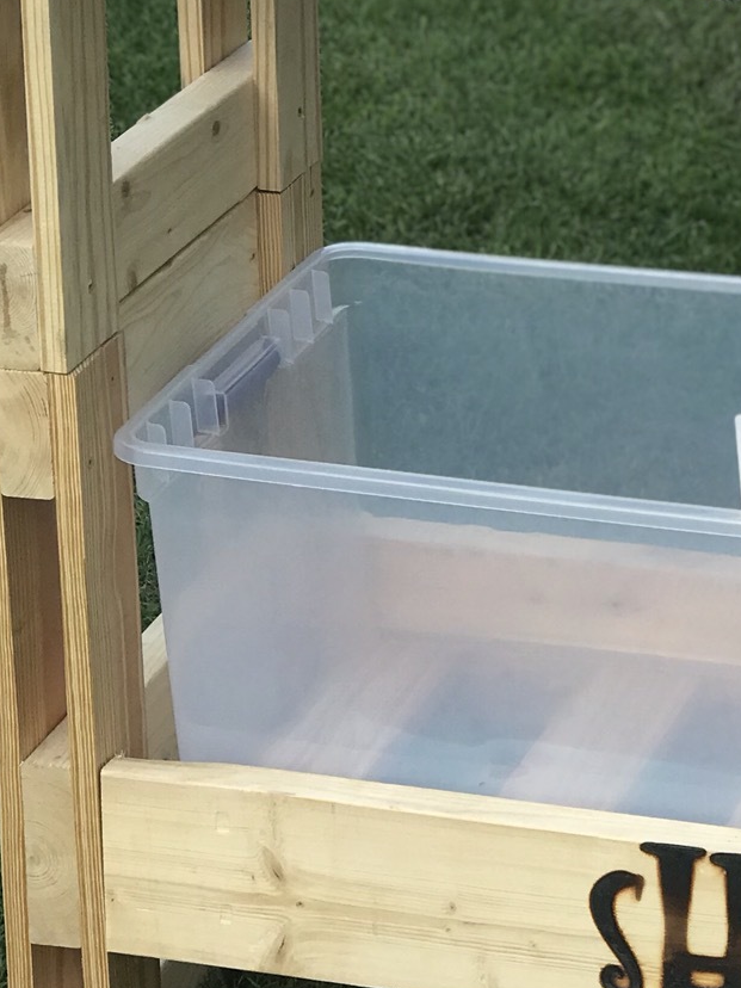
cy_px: 199
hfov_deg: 10.4
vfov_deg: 13.9
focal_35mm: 141
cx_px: 754
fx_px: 4024
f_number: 2.8
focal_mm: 6.6
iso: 20
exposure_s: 1/139
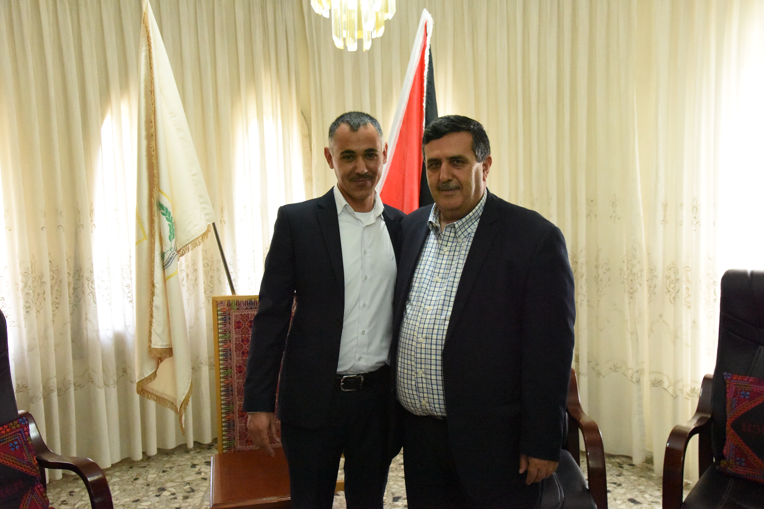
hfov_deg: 54.4
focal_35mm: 35
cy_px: 254
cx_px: 382
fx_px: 743
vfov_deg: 37.9
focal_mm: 35
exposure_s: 1/200
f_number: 7.1
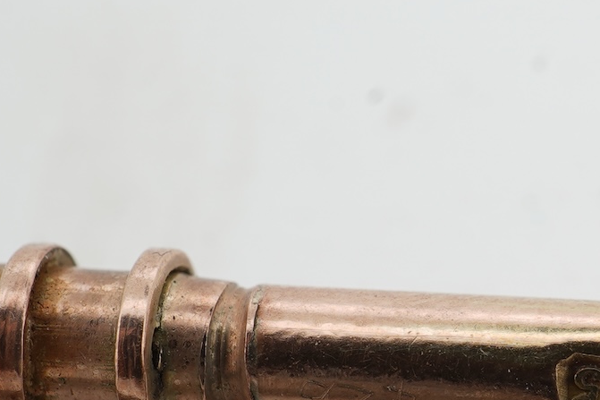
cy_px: 306
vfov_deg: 10.4
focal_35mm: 132
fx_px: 2199
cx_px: 680
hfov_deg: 15.1
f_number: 22
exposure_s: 1/60
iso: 80
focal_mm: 30
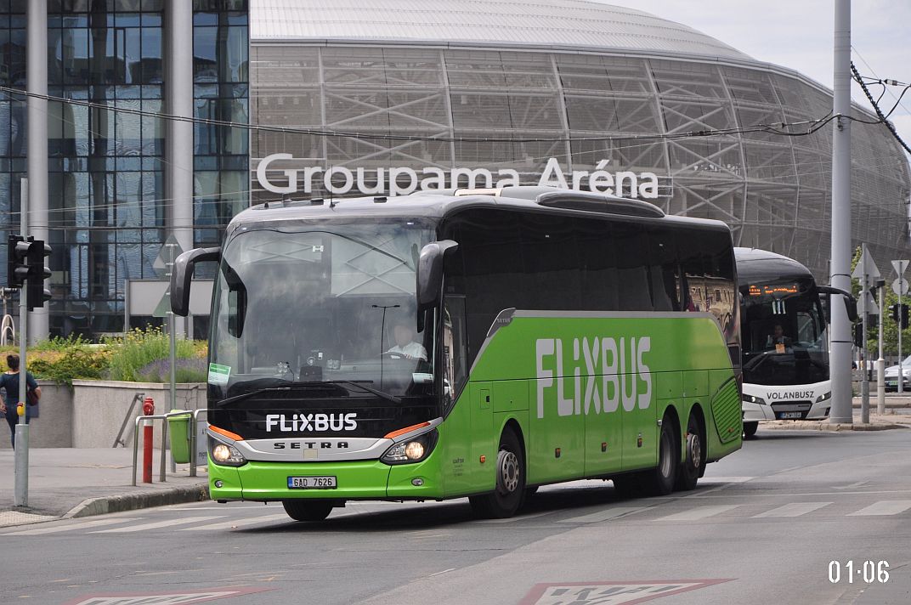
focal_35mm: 135
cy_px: 302
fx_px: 3412
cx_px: 456
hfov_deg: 15.2
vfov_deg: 10.1
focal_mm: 90
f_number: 5.6
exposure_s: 1/1250
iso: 400
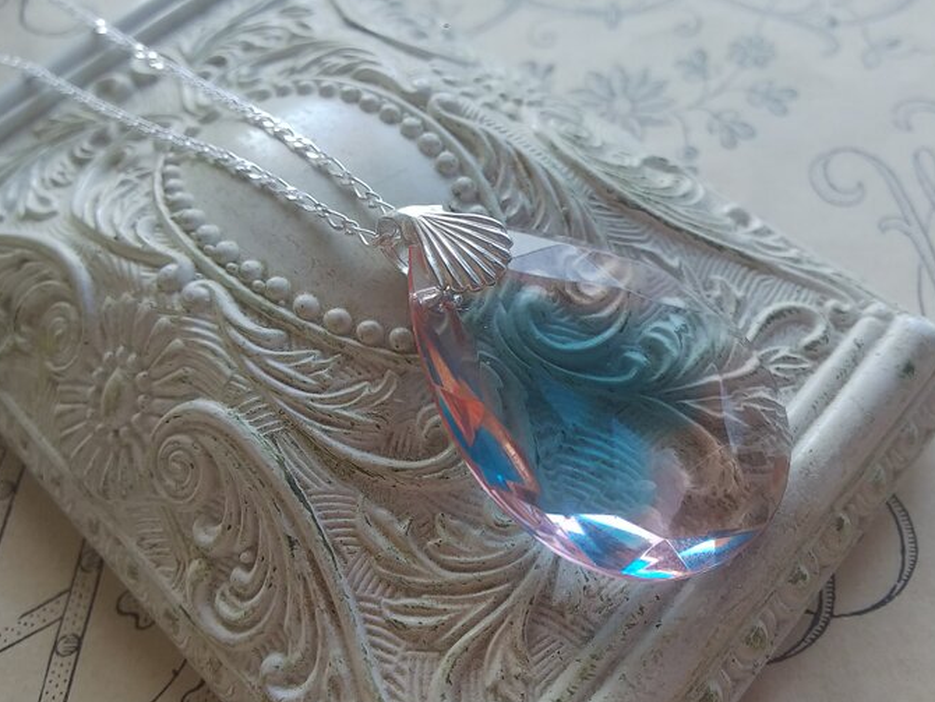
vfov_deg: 49.8
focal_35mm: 28
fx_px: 757
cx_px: 544
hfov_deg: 63.1
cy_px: 357
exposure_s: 1/60
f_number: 1.94
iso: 40
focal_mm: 3.4
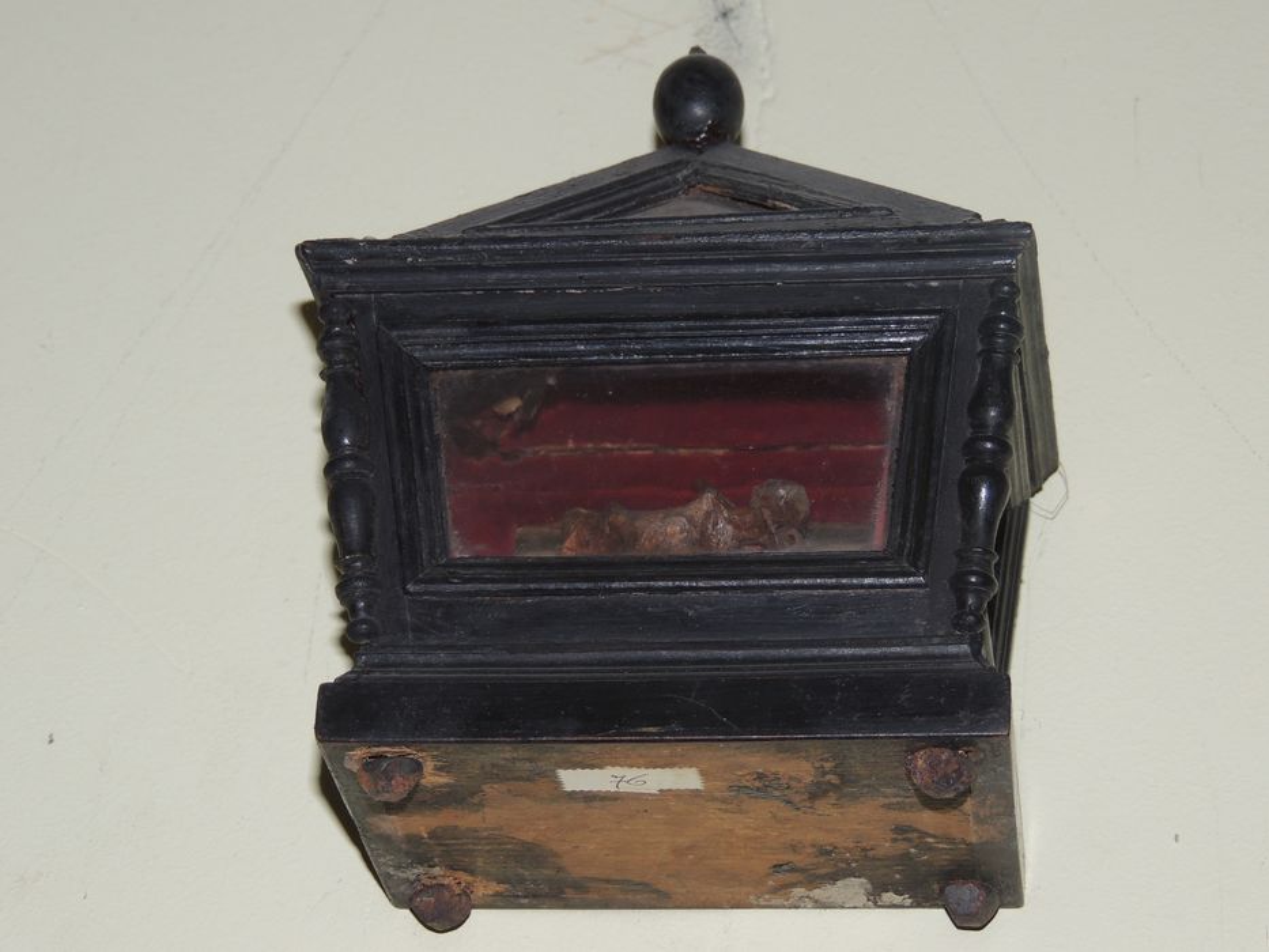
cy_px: 476
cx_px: 634
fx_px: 3850
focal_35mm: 105
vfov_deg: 14.1
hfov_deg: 18.7
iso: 200
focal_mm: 18.7
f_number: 4.2
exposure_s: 1/60
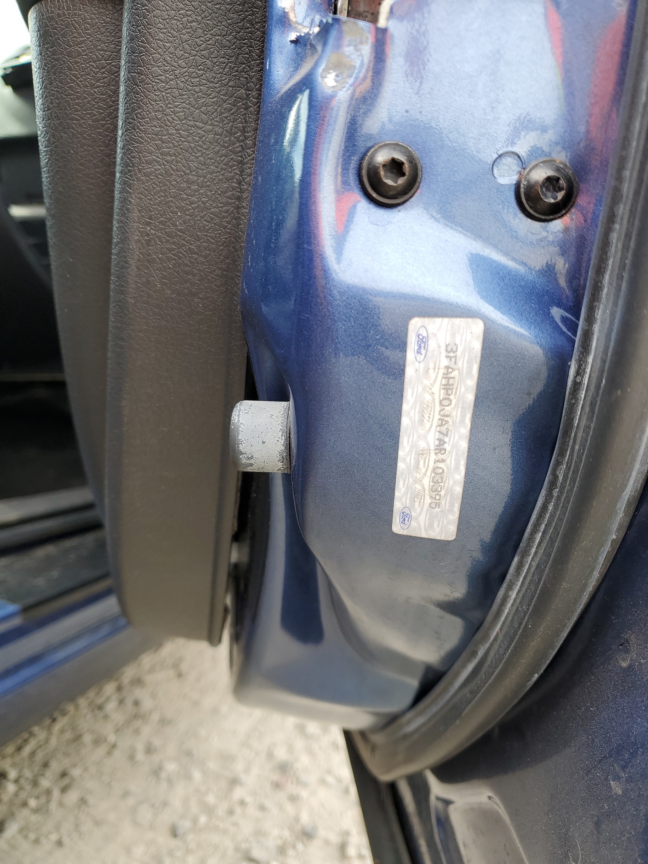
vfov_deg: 67.3
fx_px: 649
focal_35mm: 26
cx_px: 324
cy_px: 432
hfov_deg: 53.1
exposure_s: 1/222
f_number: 1.5
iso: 50
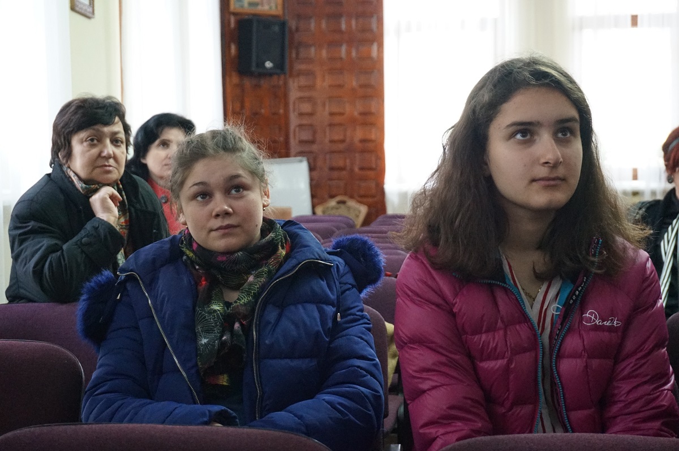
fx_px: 1159
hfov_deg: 32.7
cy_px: 226
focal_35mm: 62
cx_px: 340
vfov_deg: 22.0
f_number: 5.6
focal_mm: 41
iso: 3200
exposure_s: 1/25
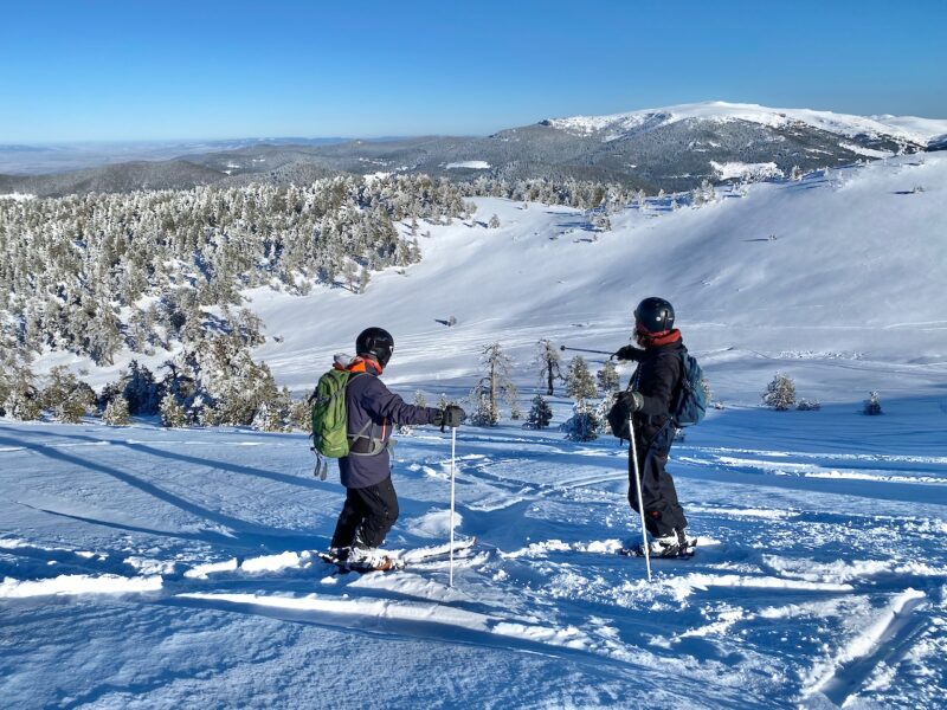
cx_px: 474
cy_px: 355
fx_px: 711
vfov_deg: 53.1
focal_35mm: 26
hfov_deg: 67.3
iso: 32
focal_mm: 4.25
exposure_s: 1/5236
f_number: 1.8
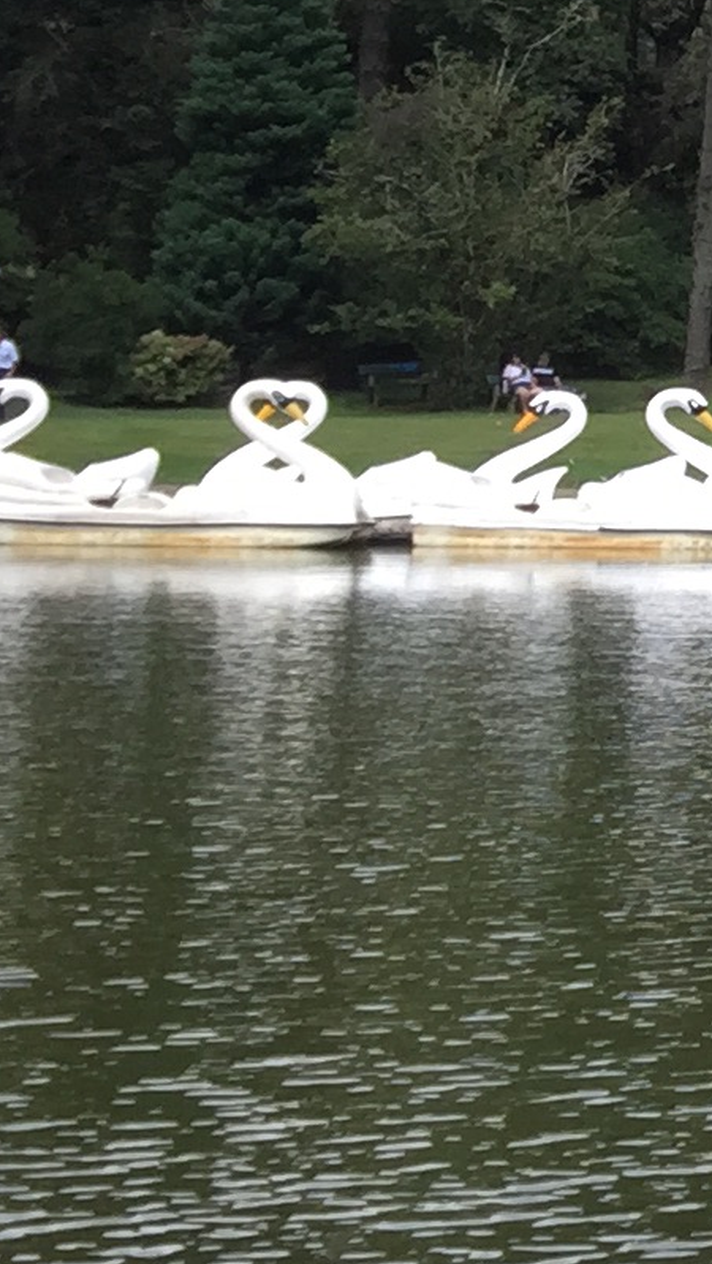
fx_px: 4326
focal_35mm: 129
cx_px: 2315
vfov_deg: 16.4
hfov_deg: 7.8
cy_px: 65
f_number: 2.2
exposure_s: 1/732
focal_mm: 4.15
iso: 32
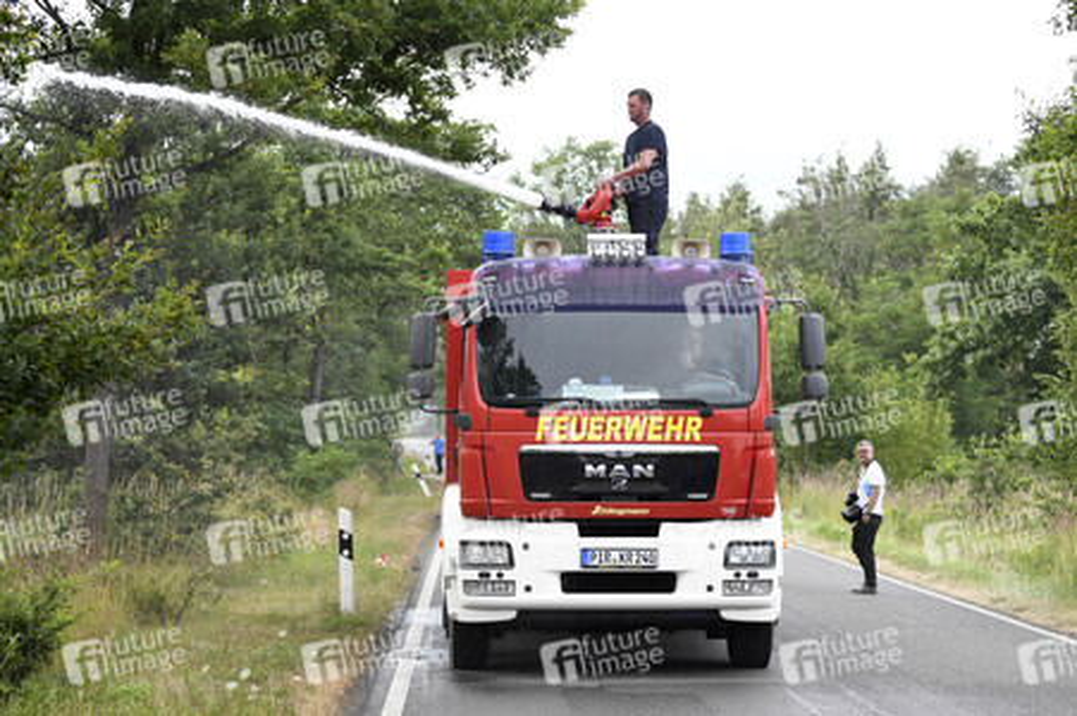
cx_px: 538
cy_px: 358
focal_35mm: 80
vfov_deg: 17.0
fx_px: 2392
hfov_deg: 25.4
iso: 2000
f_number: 5
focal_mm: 80
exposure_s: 1/3200
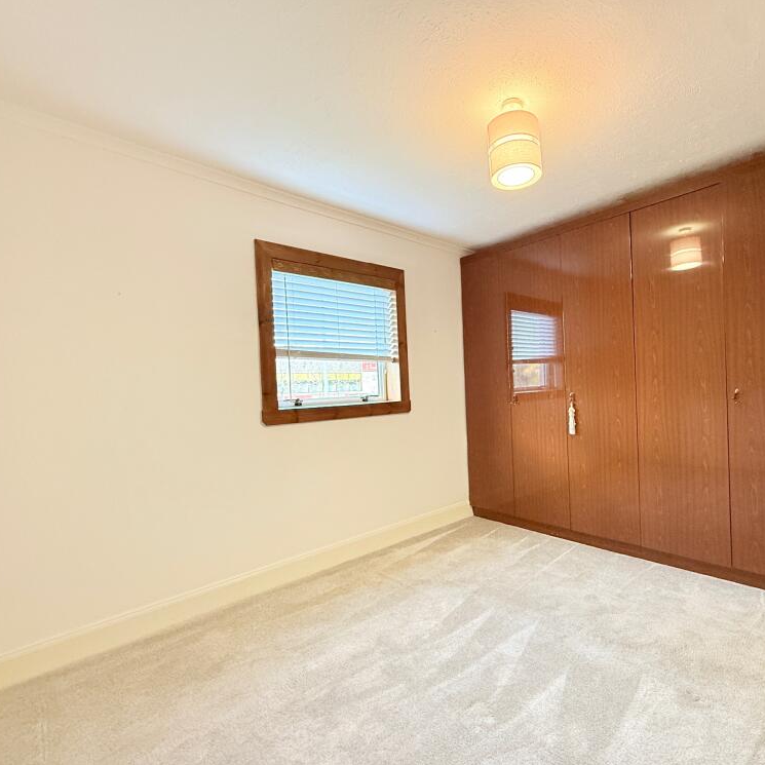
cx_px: 464
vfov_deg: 84.0
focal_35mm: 17
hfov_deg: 82.8
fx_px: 425
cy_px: 390
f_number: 2.2
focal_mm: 2.22
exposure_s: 1/50
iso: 400
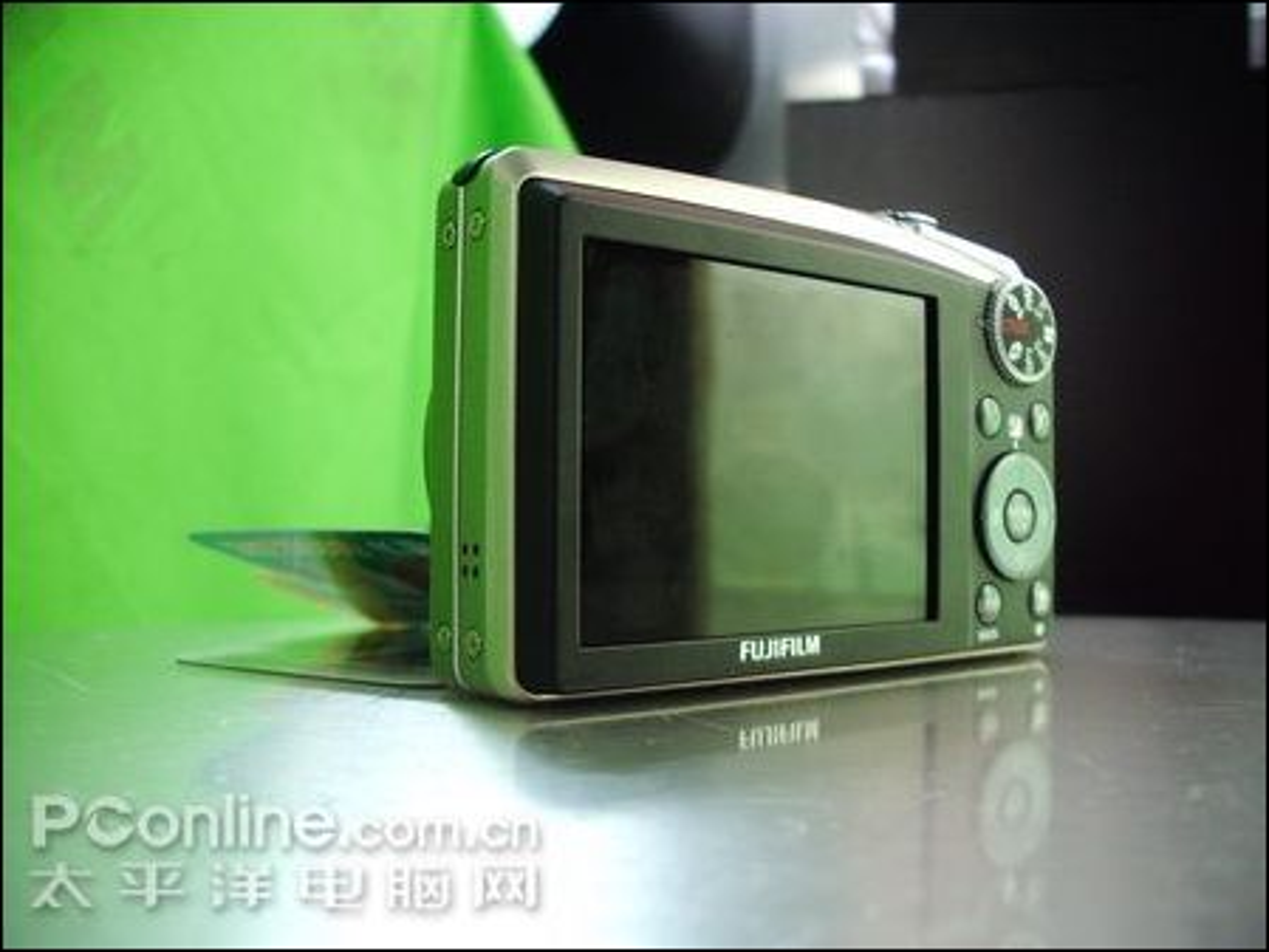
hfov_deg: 52.6
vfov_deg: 40.7
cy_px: 476
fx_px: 1283
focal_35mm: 35
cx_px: 634
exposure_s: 1/15
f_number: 2.6
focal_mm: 5.8
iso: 200
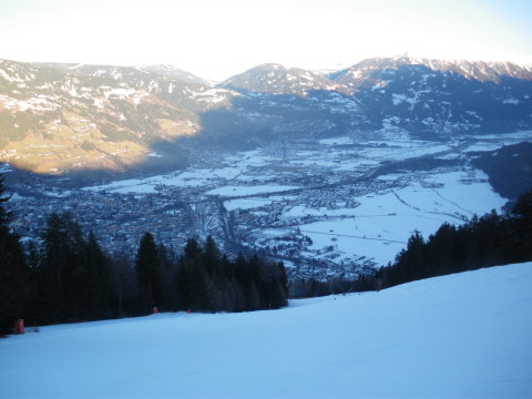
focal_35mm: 36
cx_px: 266
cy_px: 200
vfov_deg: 39.7
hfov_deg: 51.4
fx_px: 553
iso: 64
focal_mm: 6.3
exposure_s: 1/125
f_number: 3.5
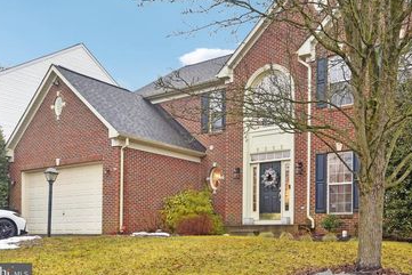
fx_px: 412
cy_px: 93
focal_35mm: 36
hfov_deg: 52.6
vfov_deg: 36.5
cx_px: 256
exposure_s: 1/100
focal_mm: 26
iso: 400
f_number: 8
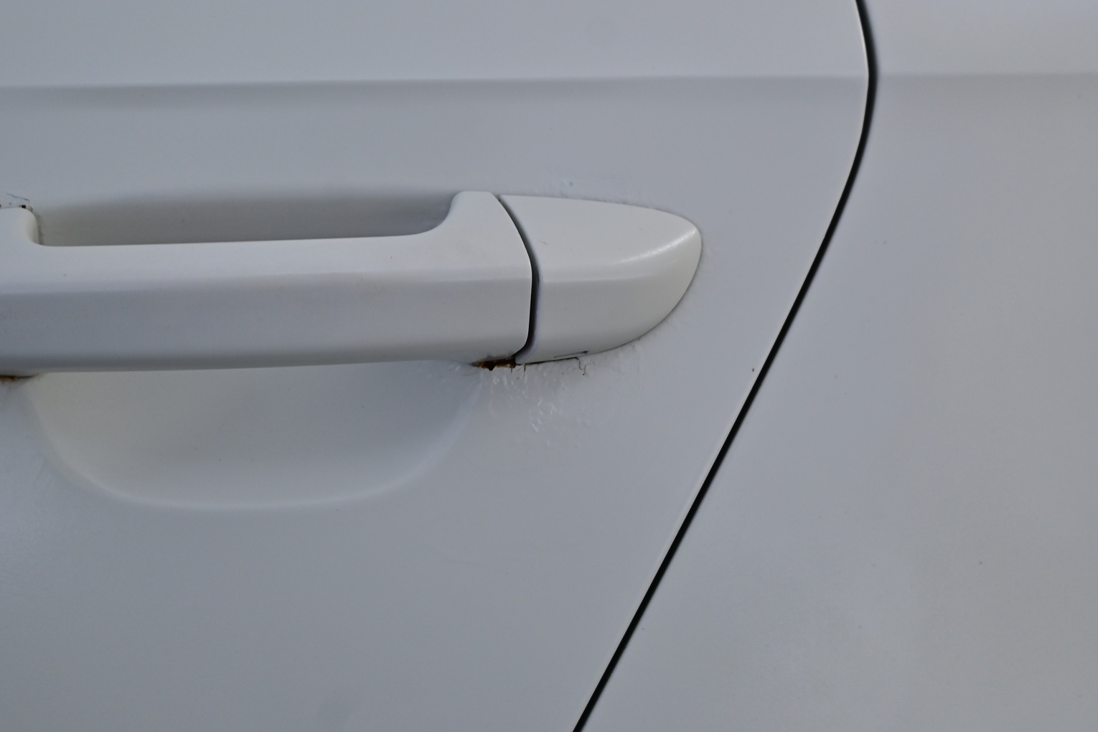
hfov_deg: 52.5
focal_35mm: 37
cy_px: 348
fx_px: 1114
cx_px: 548
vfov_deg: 36.4
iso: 220
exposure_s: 1/25
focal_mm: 23
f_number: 4.2
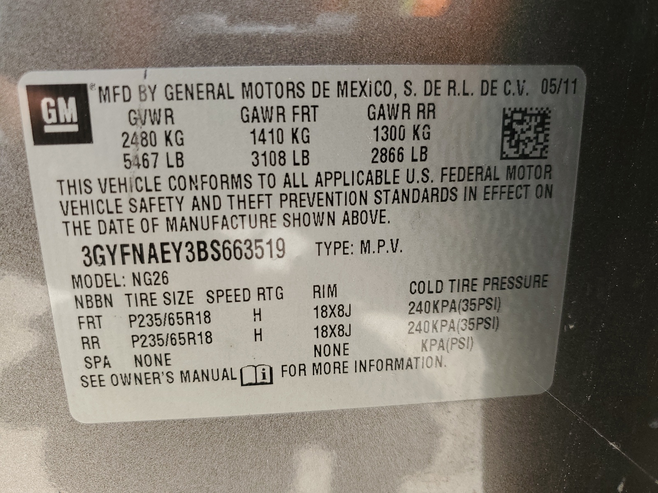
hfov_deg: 67.3
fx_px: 494
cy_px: 246
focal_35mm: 26
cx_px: 329
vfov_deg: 53.1
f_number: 1.5
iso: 50
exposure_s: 1/333
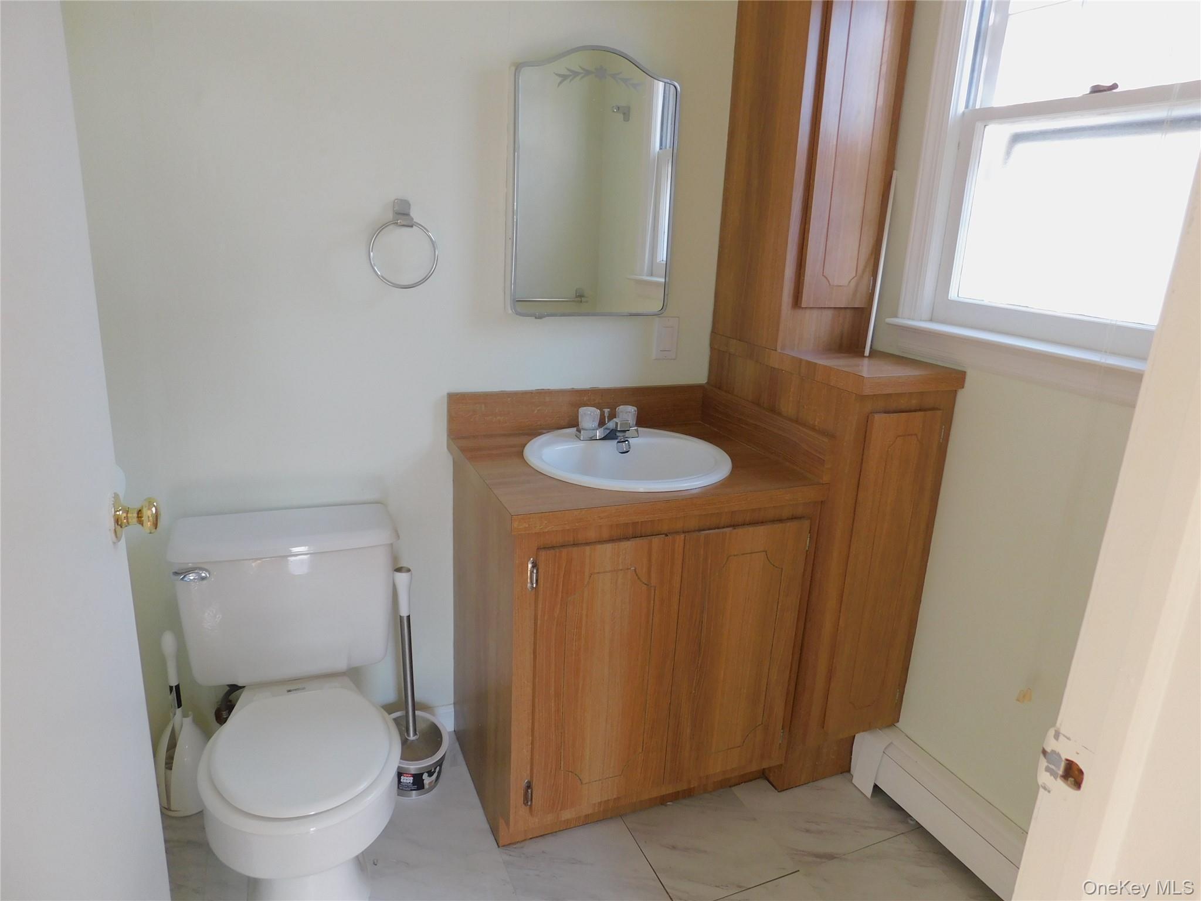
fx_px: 798
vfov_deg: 58.9
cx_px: 600
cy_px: 450
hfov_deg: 73.9
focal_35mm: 23
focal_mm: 4
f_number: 3
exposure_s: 1/40
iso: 125
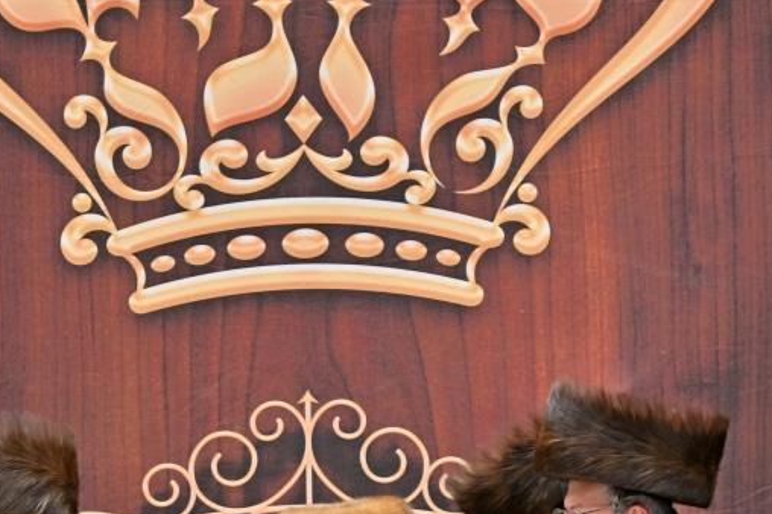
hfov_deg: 5.1
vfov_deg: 3.4
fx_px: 8722
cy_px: 516
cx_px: 464
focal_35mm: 407
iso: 250
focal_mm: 135
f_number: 2.8
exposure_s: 1/250
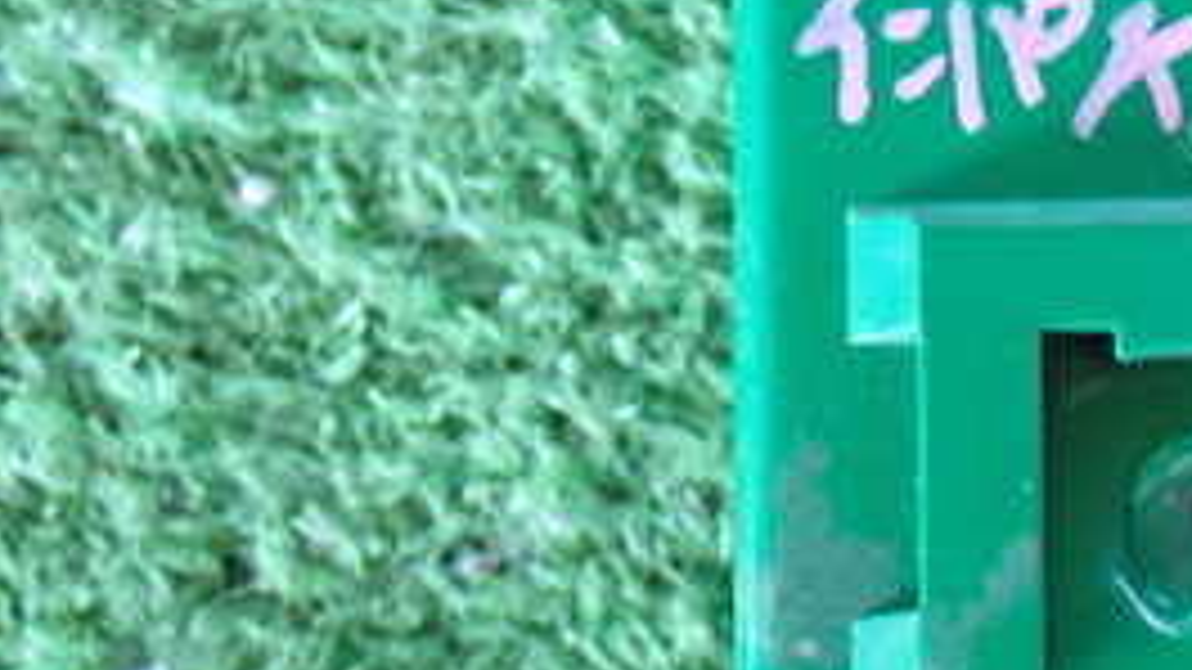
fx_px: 5215
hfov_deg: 12.8
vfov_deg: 7.3
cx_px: 1345
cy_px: 85
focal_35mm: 165
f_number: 3.8
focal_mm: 11.88
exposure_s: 1/15
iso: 1000
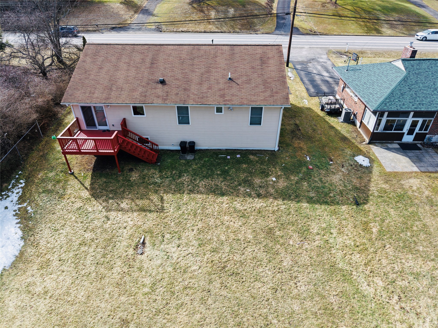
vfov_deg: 56.8
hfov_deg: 71.6
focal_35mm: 24
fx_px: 304
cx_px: 219
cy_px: 164
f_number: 1.8
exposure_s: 1/1250
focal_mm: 8.67
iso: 100
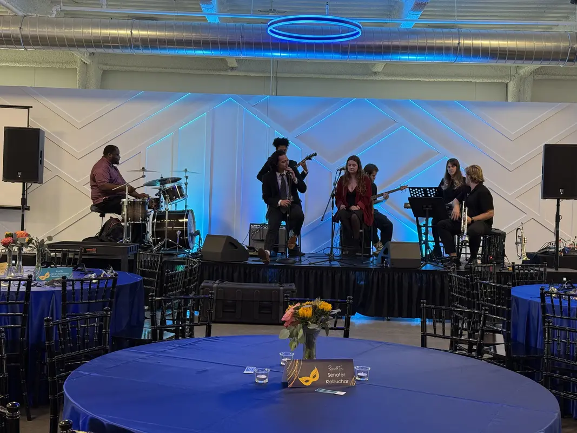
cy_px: 216
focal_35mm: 48
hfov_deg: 39.7
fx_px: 800
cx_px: 288
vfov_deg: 30.3
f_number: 1.78
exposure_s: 1/60
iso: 160
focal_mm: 6.76
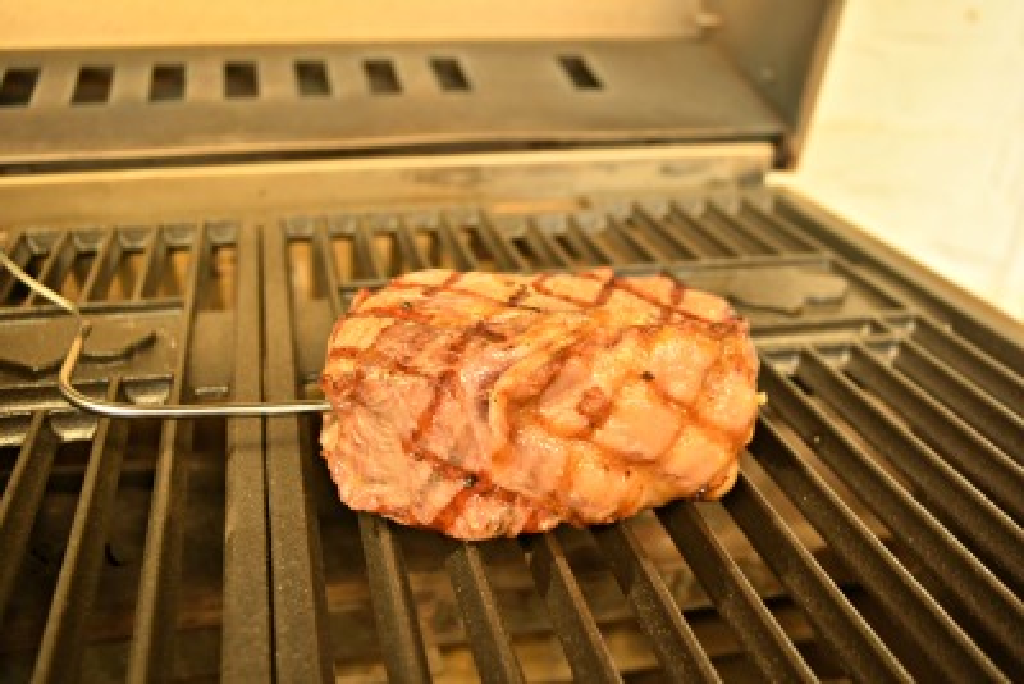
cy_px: 342
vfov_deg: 36.9
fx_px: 1024
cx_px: 512
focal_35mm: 36
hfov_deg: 53.1
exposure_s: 1/10
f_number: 4.5
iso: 250
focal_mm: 24
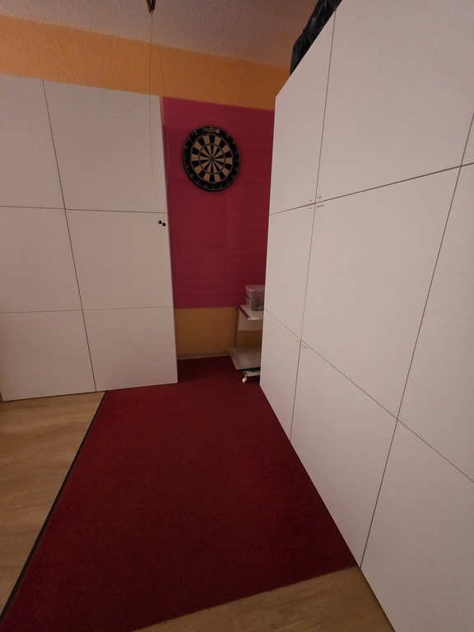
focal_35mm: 13
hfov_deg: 89.9
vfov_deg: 106.2
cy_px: 316
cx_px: 237
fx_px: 237
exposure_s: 1/50
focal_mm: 2.2
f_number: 1.9
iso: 640
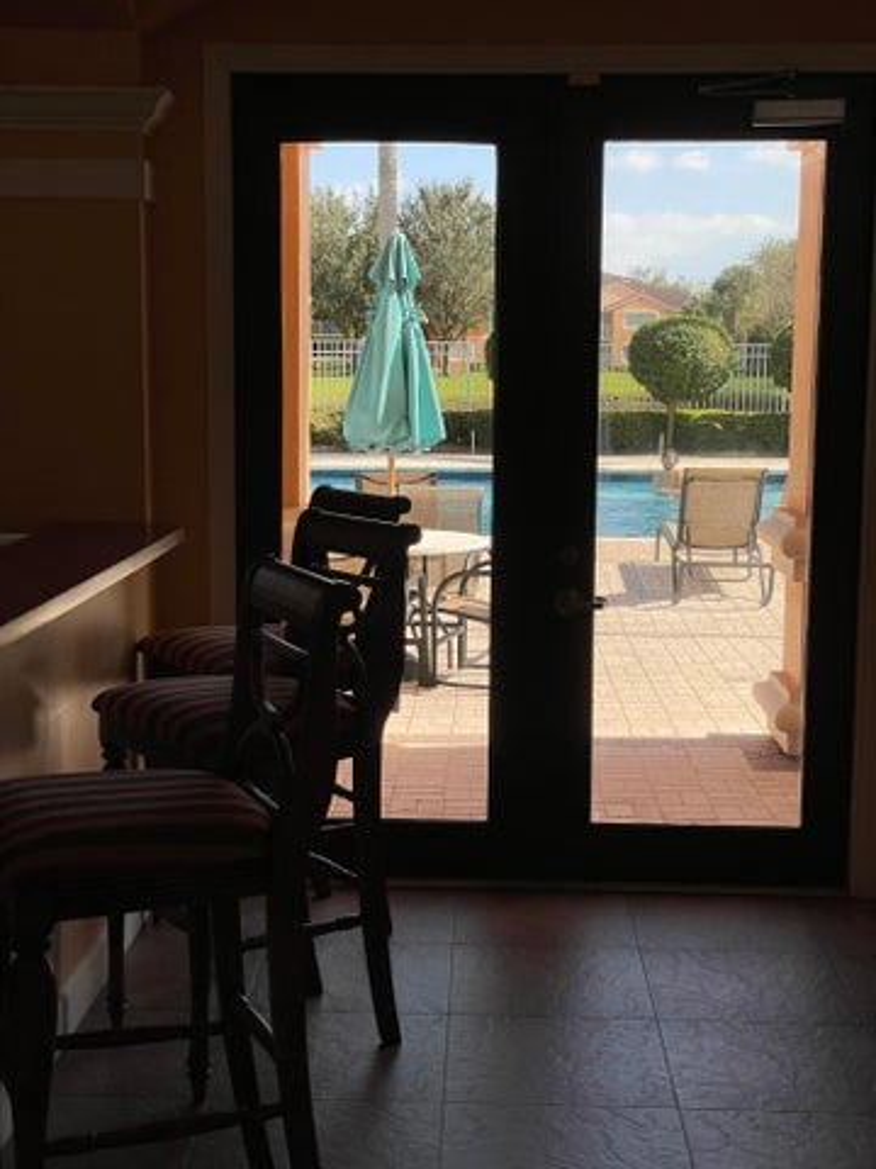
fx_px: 1755
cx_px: 438
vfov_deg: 36.8
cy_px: 584
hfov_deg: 28.0
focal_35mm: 52
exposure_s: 1/959
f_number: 2
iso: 25
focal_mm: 6
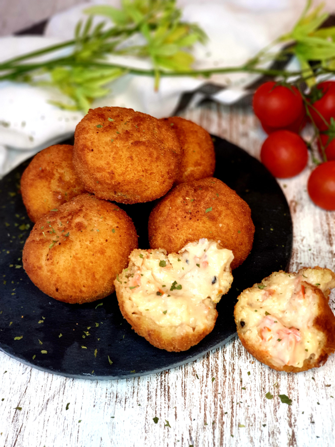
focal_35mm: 52
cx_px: 168
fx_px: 671
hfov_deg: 28.0
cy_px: 224
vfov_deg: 36.8
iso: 100
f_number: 2.4
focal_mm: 6
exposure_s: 1/33
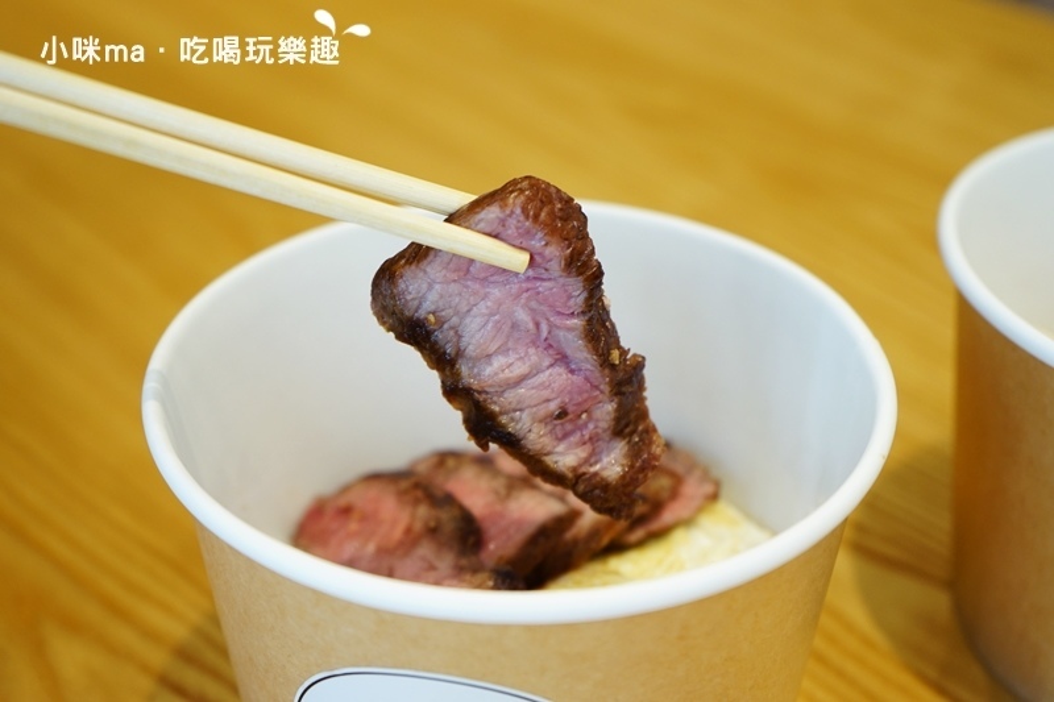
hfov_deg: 36.9
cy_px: 351
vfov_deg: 25.0
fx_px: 1581
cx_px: 527
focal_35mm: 54
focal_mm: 54
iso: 640
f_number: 5
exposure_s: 1/60
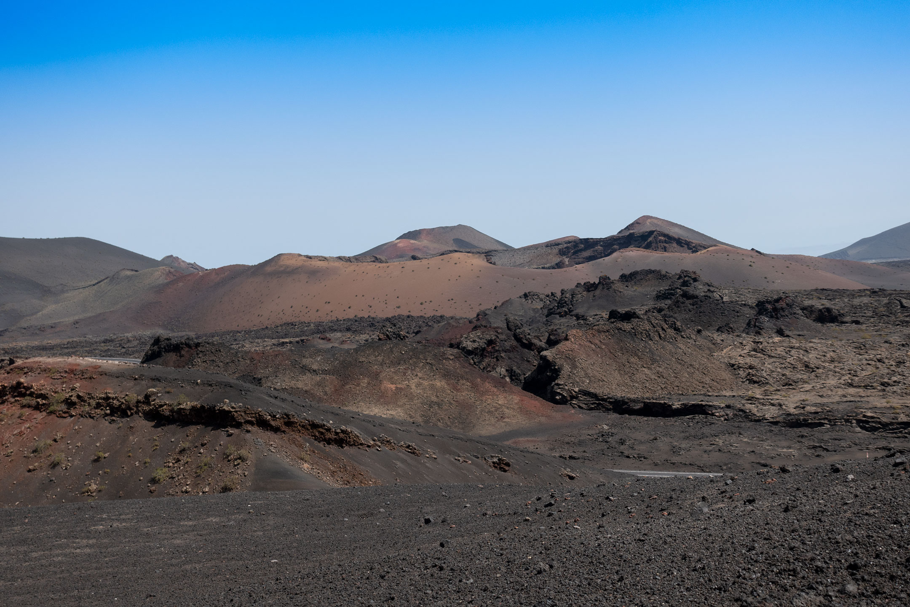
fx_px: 1289
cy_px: 304
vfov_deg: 26.5
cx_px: 455
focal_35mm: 51
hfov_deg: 38.9
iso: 125
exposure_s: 1/1250
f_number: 4
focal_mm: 18.7
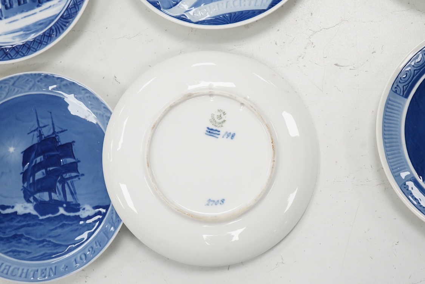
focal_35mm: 45
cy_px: 142
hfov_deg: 43.6
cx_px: 212
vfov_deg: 29.9
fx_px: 531
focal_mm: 30
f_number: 14
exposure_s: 1/125
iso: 2500
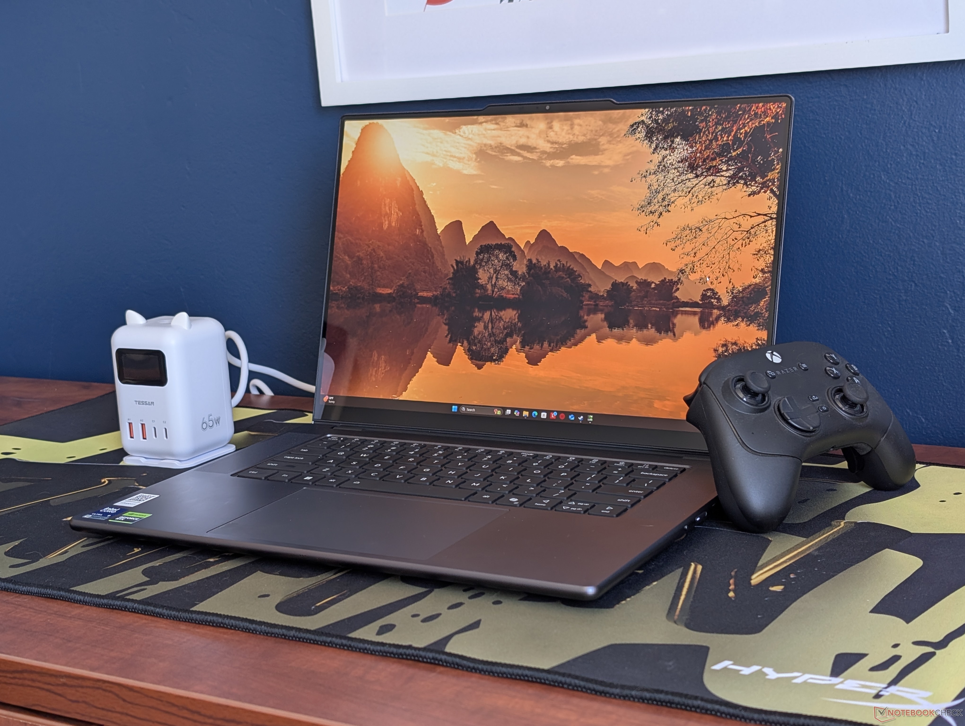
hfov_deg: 38.9
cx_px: 482
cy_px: 363
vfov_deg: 29.7
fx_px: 1368
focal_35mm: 49
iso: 30
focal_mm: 6.9
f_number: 1.68
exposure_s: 1/23.8
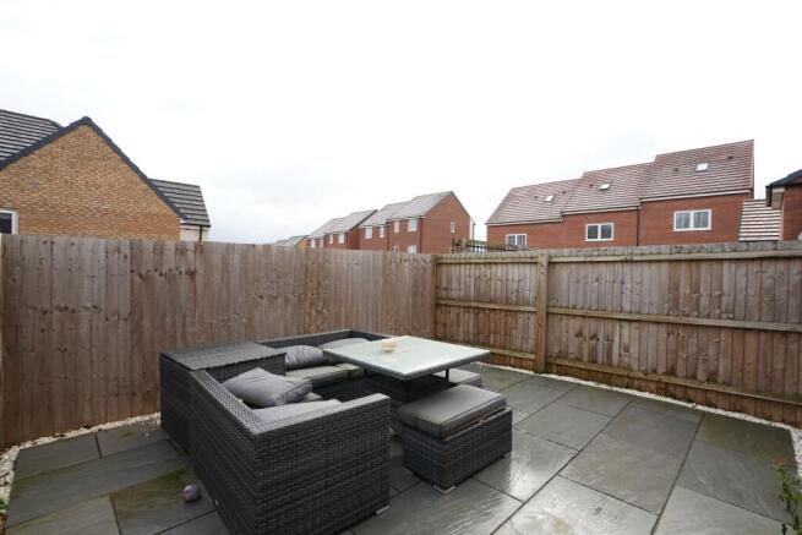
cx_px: 401
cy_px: 268
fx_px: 357
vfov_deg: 73.8
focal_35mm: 16
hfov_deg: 96.7
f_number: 8
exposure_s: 1/125
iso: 500
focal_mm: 16
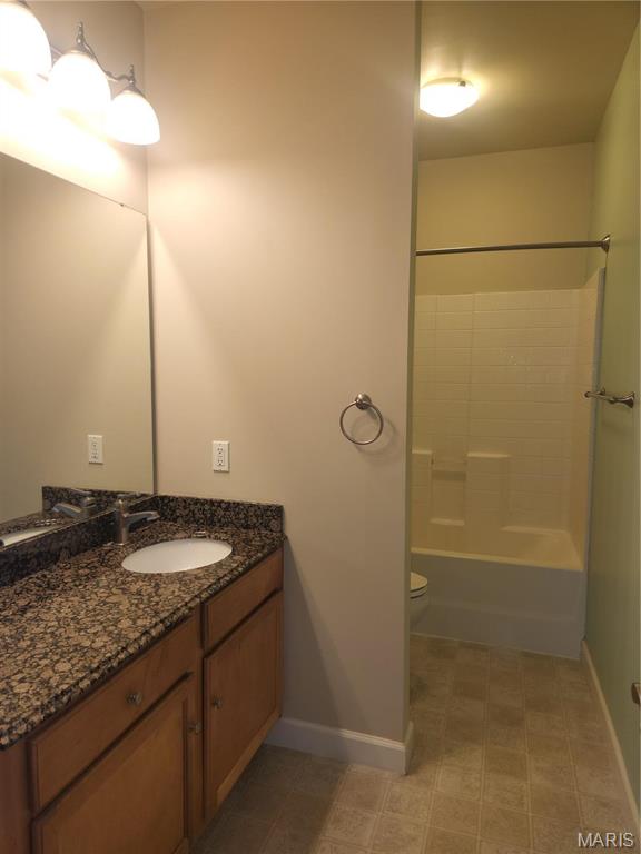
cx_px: 320
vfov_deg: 73.9
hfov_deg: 58.9
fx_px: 568
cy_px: 427
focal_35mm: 23
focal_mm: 5.4
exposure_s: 1/60
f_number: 1.8
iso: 32
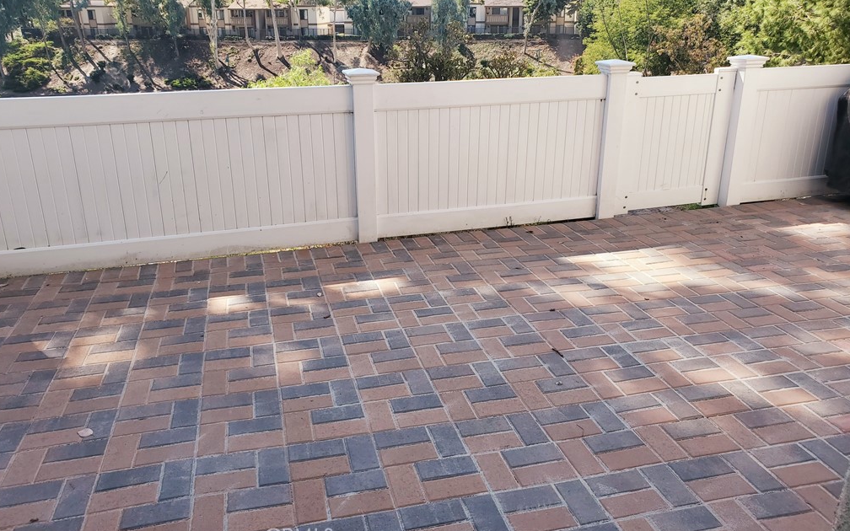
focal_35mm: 28
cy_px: 224
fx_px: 649
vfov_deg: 44.4
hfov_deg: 66.5
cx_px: 420
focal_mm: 4.3
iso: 50
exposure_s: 1/605
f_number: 2.4
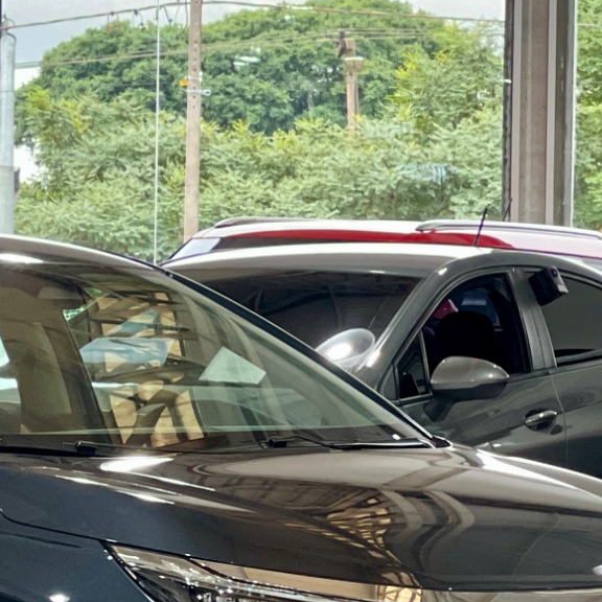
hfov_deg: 7.7
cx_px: 0
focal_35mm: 227
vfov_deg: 7.7
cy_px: 439
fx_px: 4466
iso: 250
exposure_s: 1/40
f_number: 2.8
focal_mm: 9
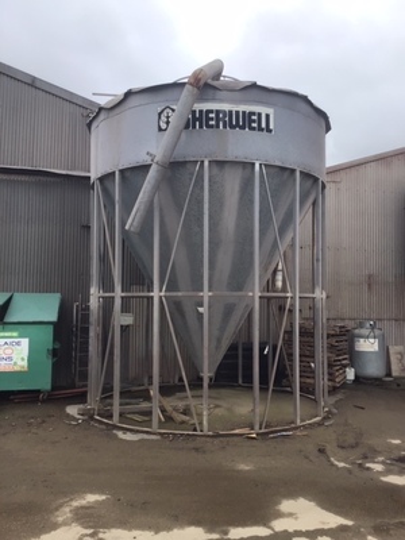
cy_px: 270
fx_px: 484
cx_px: 202
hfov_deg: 45.4
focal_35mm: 31
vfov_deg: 58.4
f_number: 2.4
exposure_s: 1/747
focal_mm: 3.3
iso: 25
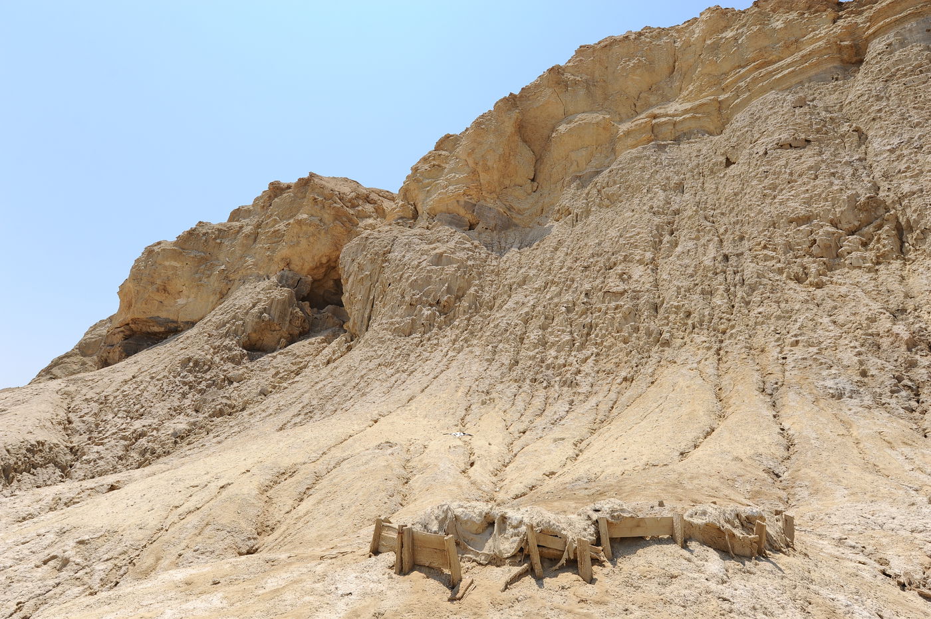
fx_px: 491
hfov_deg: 87.0
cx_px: 466
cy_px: 310
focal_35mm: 19
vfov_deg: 64.5
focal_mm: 19
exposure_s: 1/2000
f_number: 6.3
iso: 400
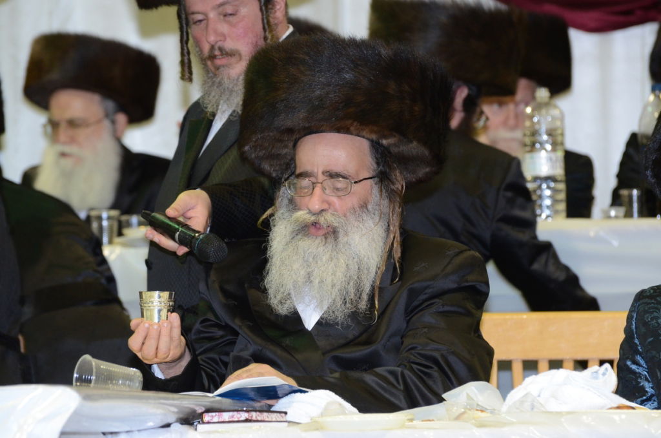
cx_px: 330
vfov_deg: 4.9
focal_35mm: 278
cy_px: 219
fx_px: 5084
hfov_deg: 7.4
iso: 1600
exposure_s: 1/80
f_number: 5.6
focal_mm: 185
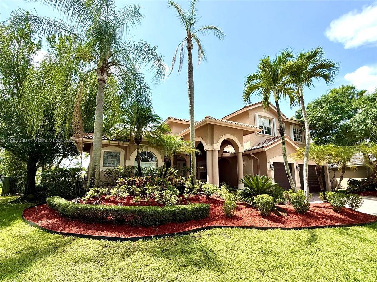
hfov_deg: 102.1
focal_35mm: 14
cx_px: 188
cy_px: 141
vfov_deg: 85.6
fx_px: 152
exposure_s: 1/1312
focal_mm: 2.22
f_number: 2.2
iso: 50
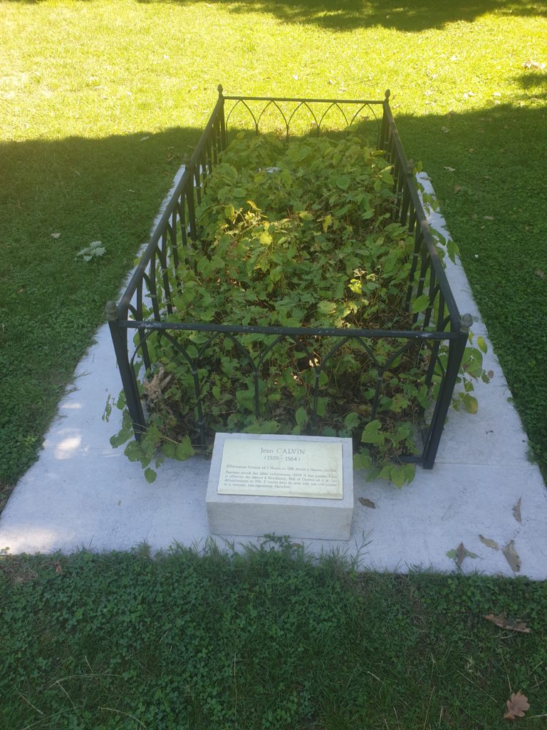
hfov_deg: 53.1
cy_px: 365
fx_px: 548
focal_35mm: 26
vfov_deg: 67.3
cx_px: 274
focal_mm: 4.3
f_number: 2.4
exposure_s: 1/190
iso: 50
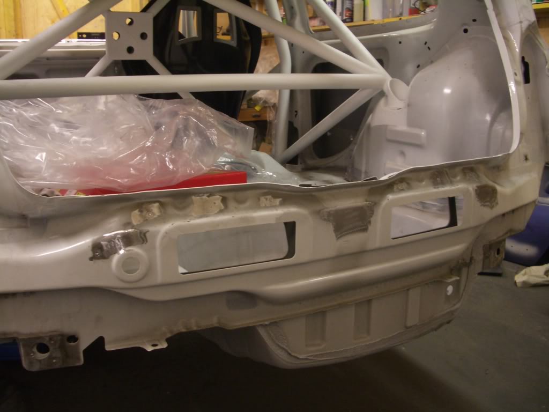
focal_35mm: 35
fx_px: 555
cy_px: 206
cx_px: 274
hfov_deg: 52.6
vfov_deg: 40.7
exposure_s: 1/15
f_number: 2.6
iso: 200
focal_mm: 5.8
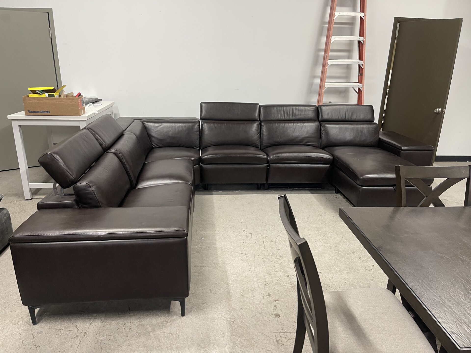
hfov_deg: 69.4
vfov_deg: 54.9
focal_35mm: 25
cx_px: 236
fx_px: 340
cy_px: 176
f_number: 1.6
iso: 250
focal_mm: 5.1
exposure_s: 1/60
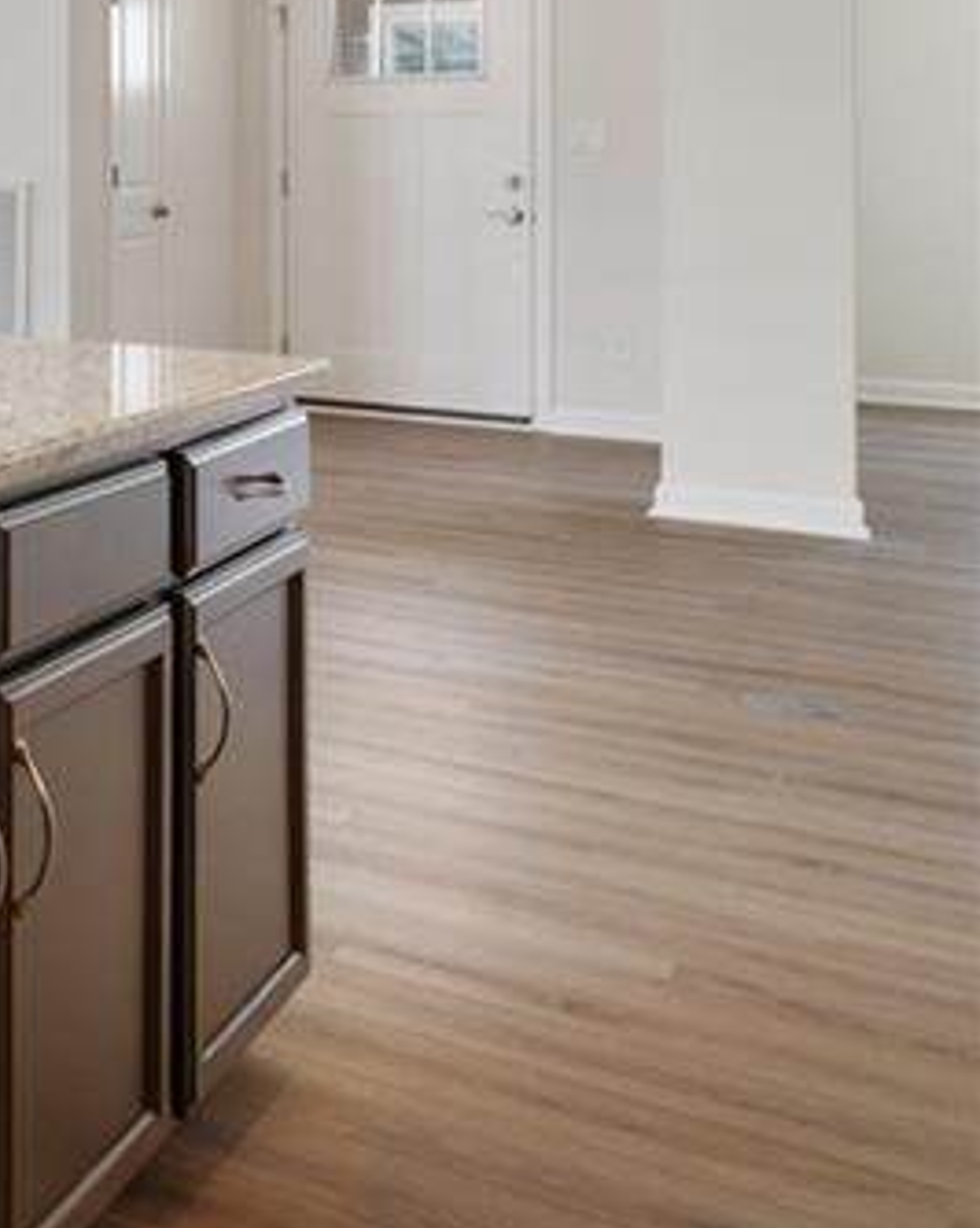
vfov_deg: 35.9
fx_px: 1778
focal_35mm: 49
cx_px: -903
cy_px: 133
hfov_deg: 19.7
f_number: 8
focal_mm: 17
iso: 160
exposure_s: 1/4
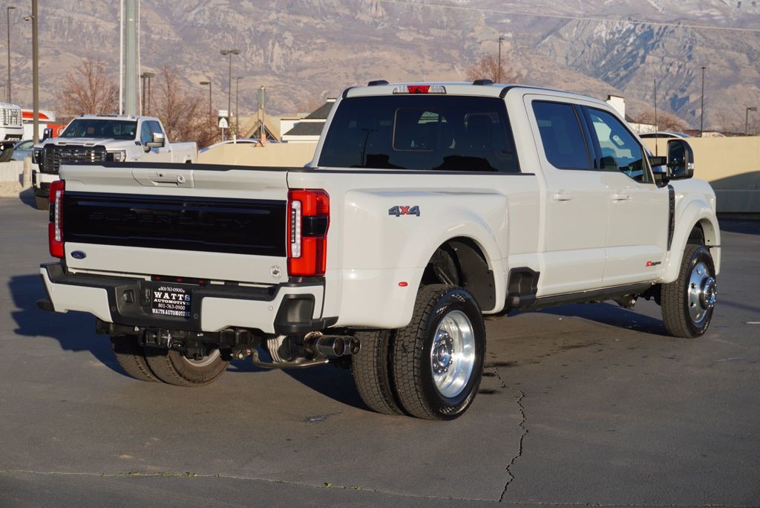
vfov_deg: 20.2
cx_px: 380
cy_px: 254
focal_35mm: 68
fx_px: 1426
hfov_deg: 29.8
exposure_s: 1/250
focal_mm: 45
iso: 100
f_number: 7.1
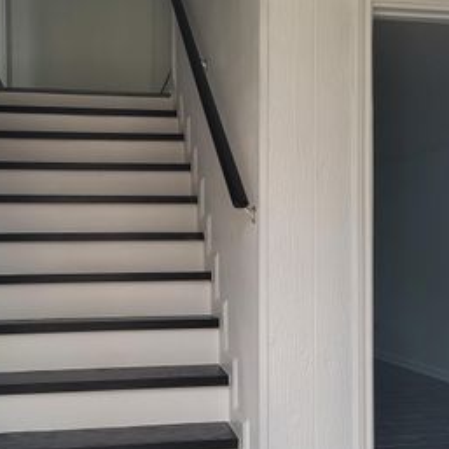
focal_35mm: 43
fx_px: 631
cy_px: 242
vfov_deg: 39.1
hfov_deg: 39.1
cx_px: 192
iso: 40
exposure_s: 1/120
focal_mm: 7
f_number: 1.8
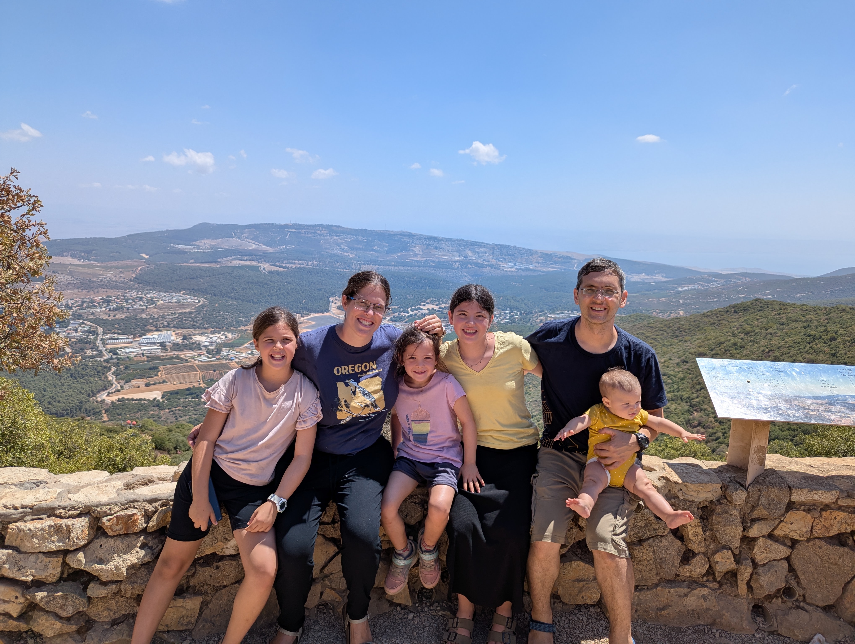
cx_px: 428
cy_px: 322
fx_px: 594
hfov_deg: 71.5
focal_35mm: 24
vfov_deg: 56.9
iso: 44
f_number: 1.85
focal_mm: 6.81
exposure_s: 1/2762
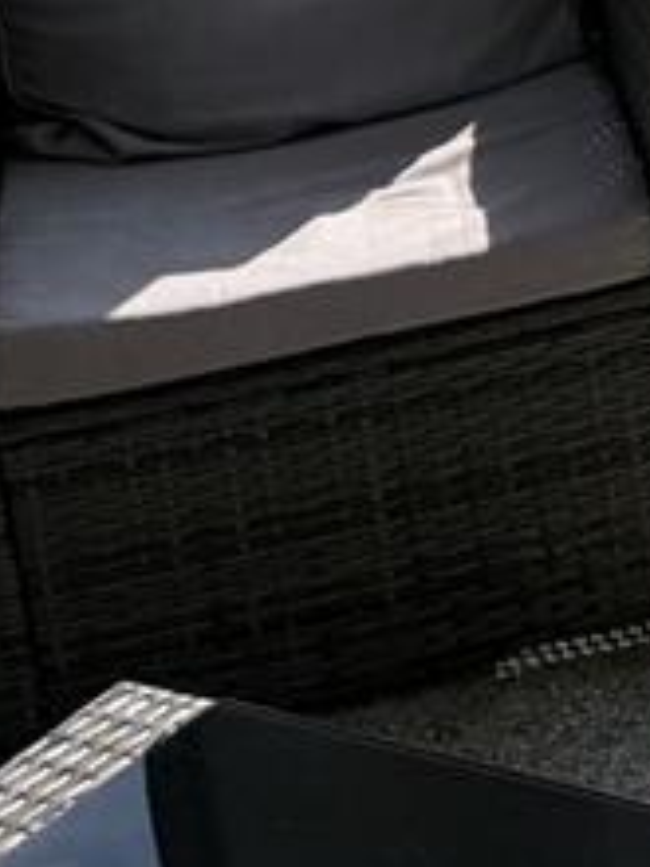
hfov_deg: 10.1
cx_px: 1473
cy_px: -382
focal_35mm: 131
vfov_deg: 14.2
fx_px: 3280
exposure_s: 1/3425
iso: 80
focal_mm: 6.76
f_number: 1.78
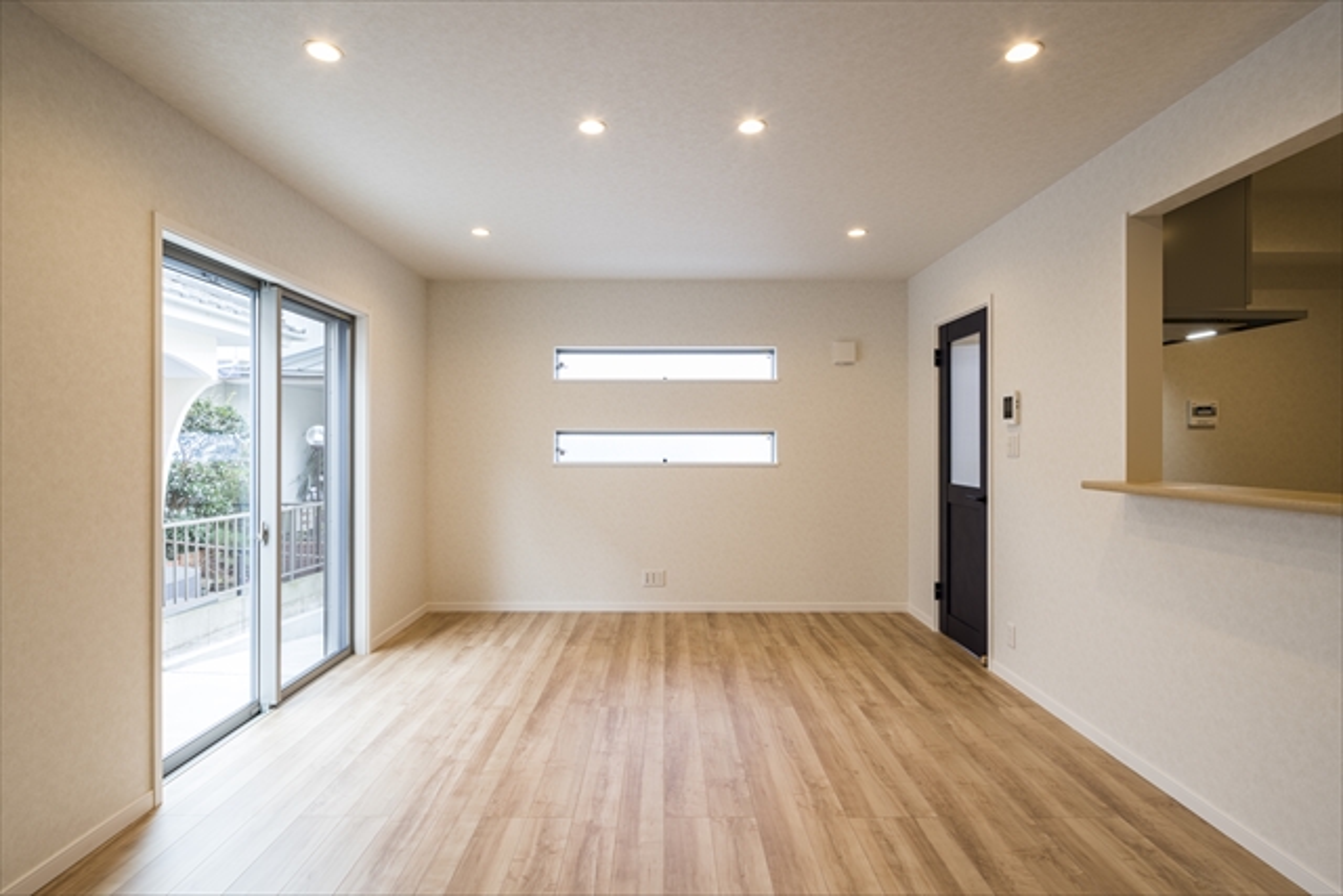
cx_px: 672
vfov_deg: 70.5
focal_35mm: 17
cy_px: 448
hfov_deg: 93.3
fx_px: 634
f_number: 11
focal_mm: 17
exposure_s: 1/1.67
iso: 100
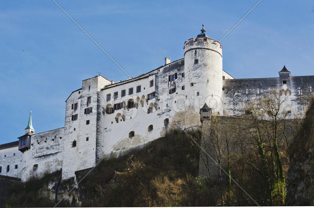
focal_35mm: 102
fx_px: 888
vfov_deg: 13.4
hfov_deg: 20.1
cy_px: 104
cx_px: 157
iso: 100
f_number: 5.6
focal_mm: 68
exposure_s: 1/500
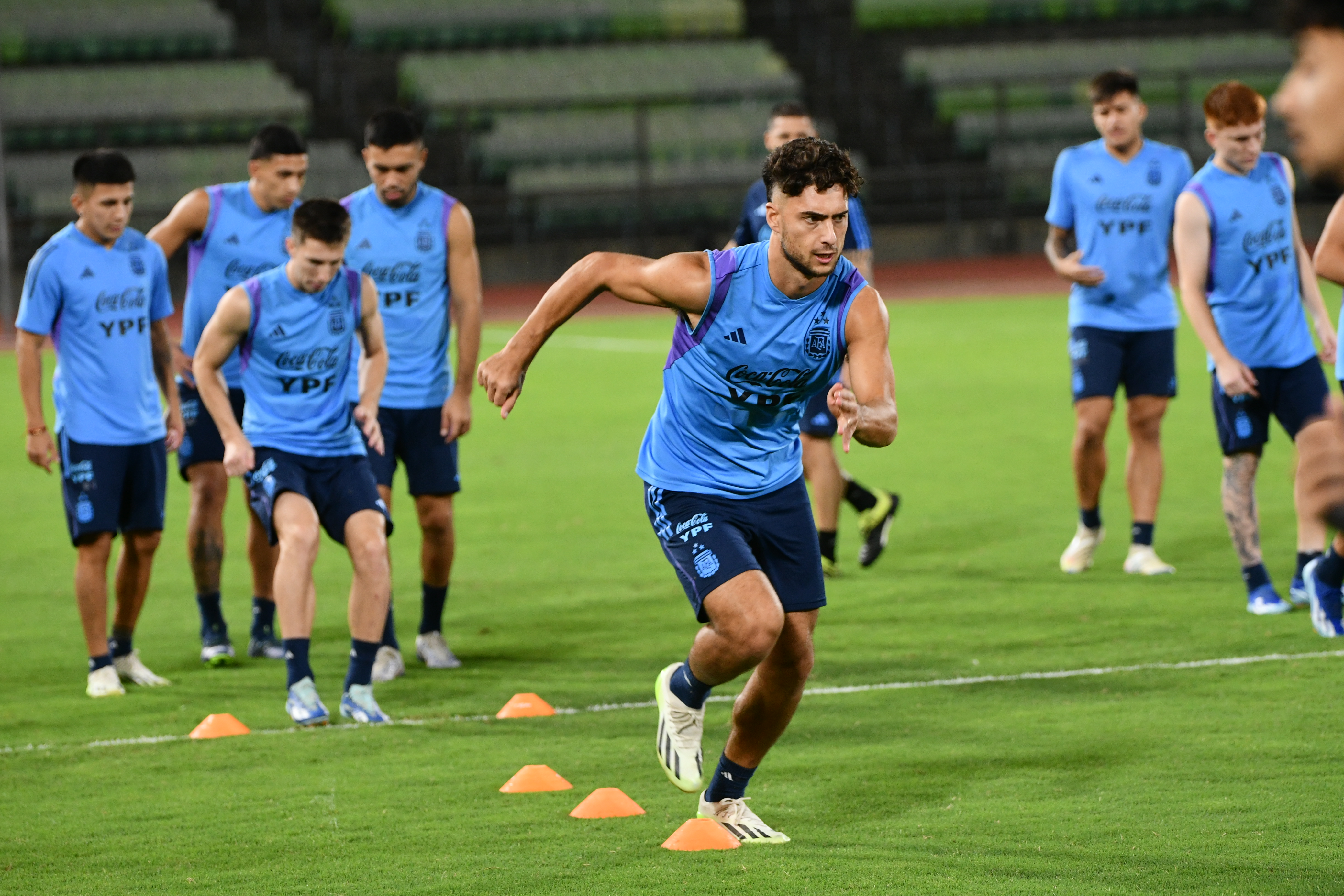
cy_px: 450
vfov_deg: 7.5
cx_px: 673
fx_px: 6869
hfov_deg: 11.2
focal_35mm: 184
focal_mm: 122
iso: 1600
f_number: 2.8
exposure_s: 1/640
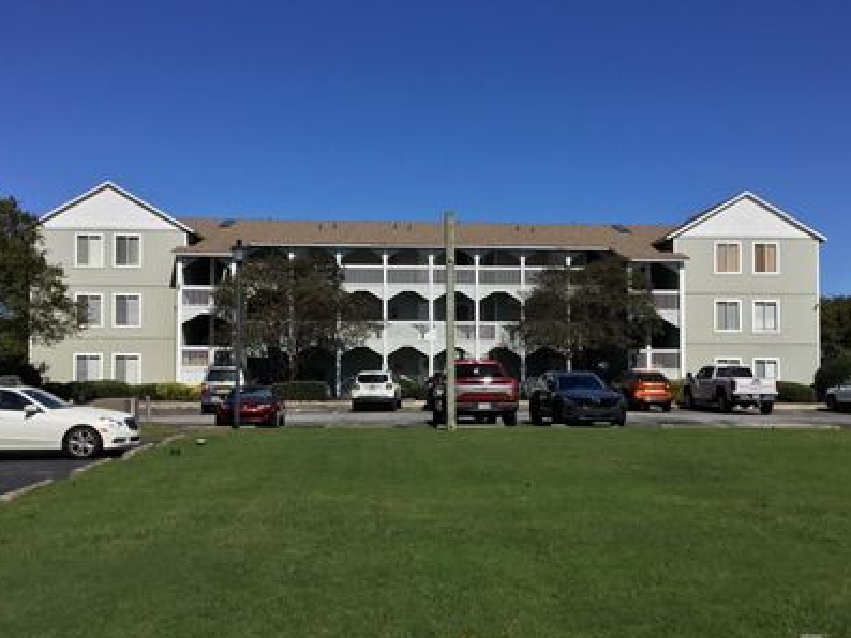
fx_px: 959
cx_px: 437
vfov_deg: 36.8
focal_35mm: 39
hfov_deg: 47.8
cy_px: 331
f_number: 2.4
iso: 25
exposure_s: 1/2092
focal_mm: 3.3
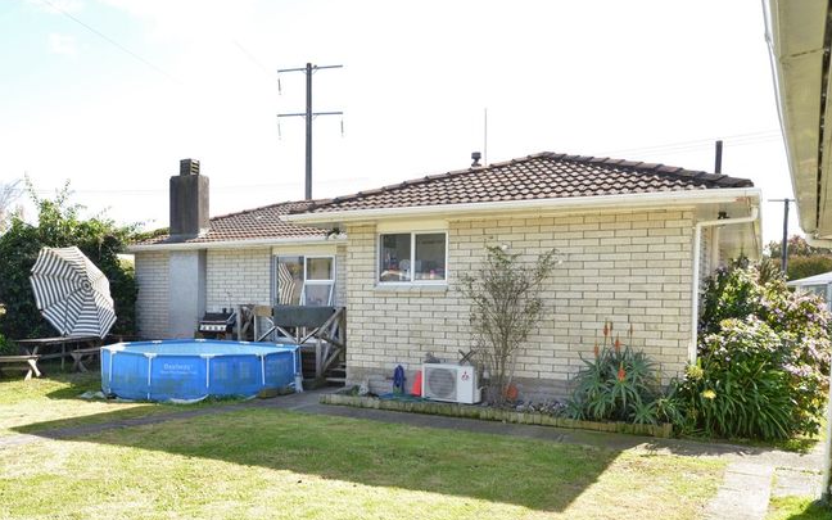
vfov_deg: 42.9
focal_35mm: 29
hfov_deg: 64.2
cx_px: 348
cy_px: 321
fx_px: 658
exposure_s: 1/90
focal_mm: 16
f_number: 6.7
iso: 140
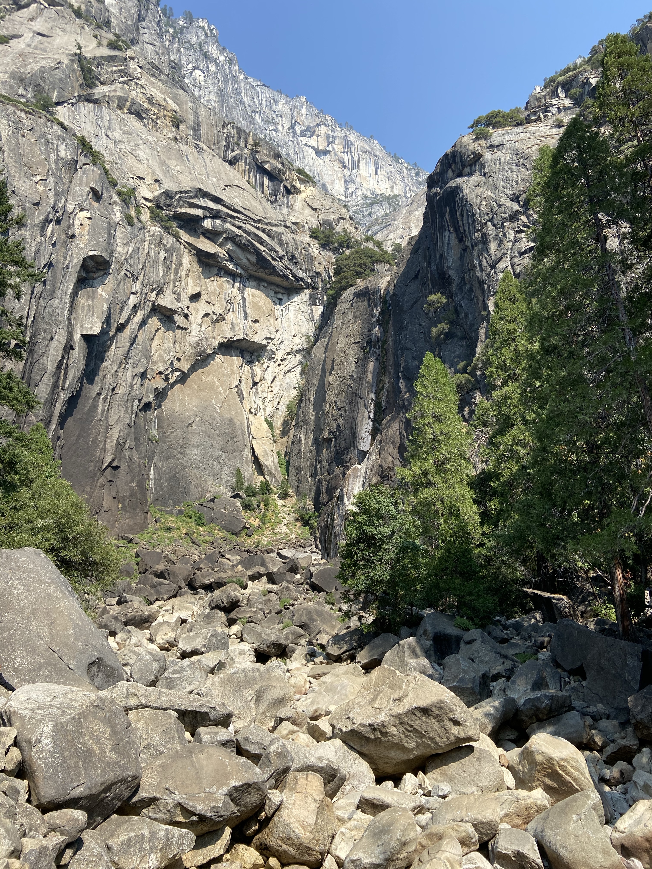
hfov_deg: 53.1
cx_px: 326
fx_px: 653
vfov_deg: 67.3
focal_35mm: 26
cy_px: 434
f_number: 1.8
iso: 32
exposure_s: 1/1610
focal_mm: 4.25
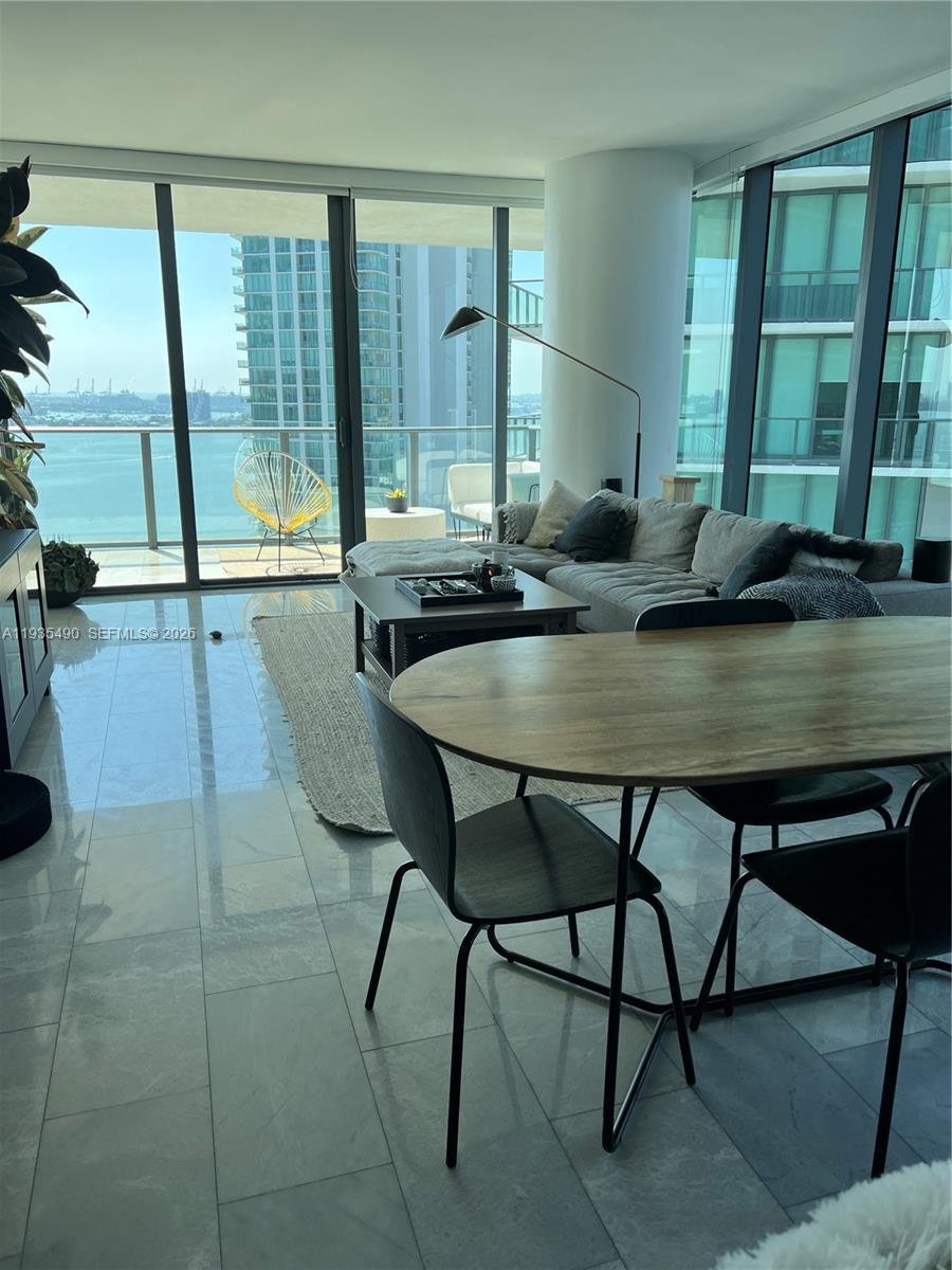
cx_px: 476
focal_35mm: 26
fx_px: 953
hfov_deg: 53.1
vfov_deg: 67.3
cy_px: 635
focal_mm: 5.7
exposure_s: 1/1100
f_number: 1.5
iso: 50
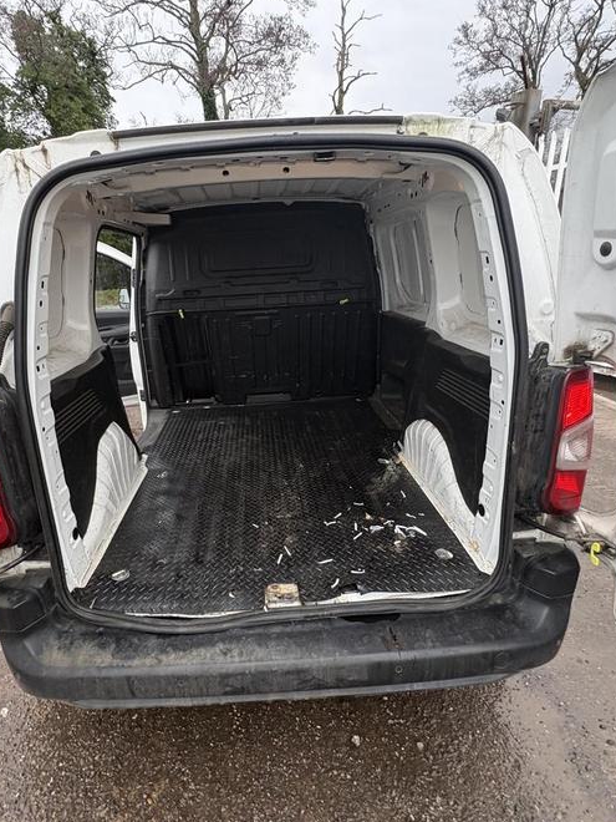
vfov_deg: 84.7
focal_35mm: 19
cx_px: 265
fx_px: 451
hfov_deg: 68.4
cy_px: 410
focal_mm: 2.22
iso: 250
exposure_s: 1/60
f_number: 2.2
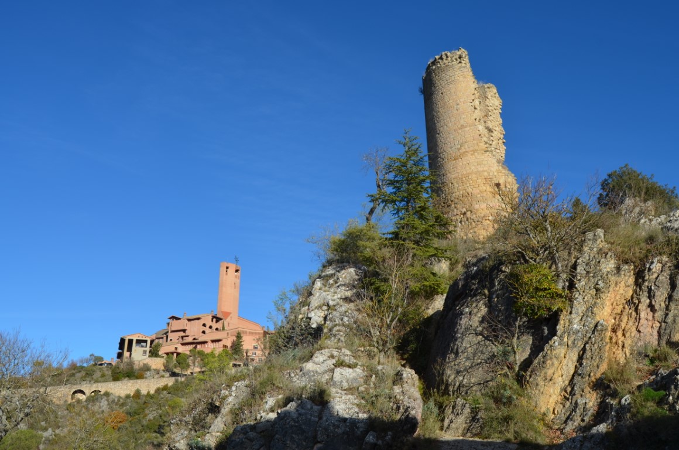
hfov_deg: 62.0
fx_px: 565
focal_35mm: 30
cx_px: 340
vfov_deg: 43.4
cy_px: 225
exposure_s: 1/250
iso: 100
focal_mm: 20
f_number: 8
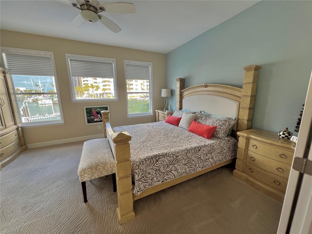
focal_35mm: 13
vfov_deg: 89.9
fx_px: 117
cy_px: 117
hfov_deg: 106.2
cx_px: 156
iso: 32
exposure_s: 1/99
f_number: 1.8
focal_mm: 1.57
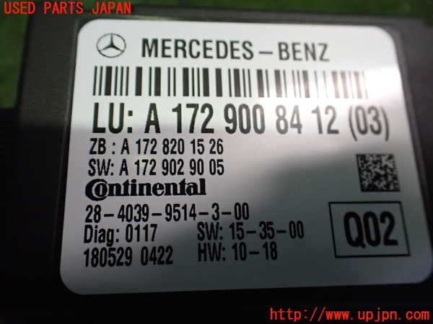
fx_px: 375
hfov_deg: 60.0
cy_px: 162
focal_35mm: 30
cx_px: 216
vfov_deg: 46.8
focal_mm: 5.4
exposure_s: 1/100
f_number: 2.3
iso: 800
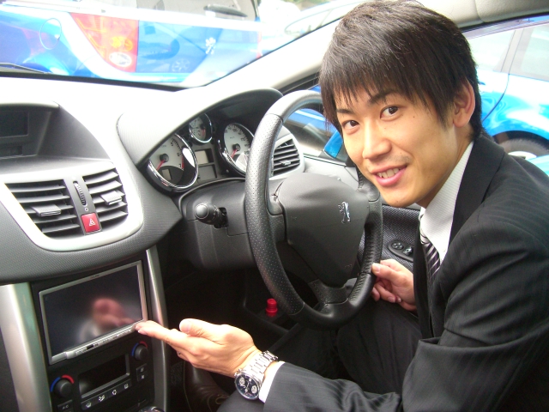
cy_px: 206
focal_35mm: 38
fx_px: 603
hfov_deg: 49.0
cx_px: 274
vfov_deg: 37.7
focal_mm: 7.9
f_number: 2.8
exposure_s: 1/60
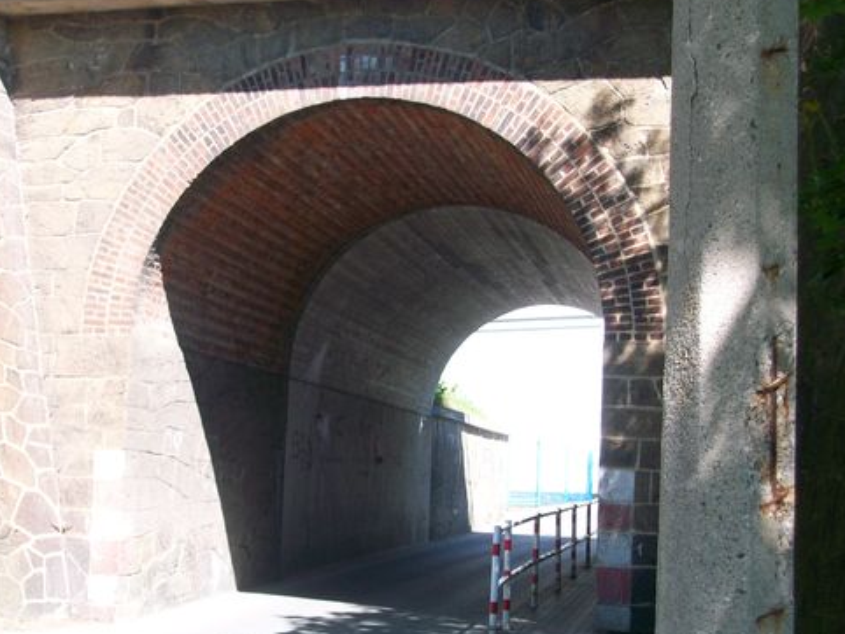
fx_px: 1319
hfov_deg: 35.5
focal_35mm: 54
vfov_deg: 27.0
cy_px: 353
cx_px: 379
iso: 80
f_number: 3.2
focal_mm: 7.1
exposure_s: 1/212
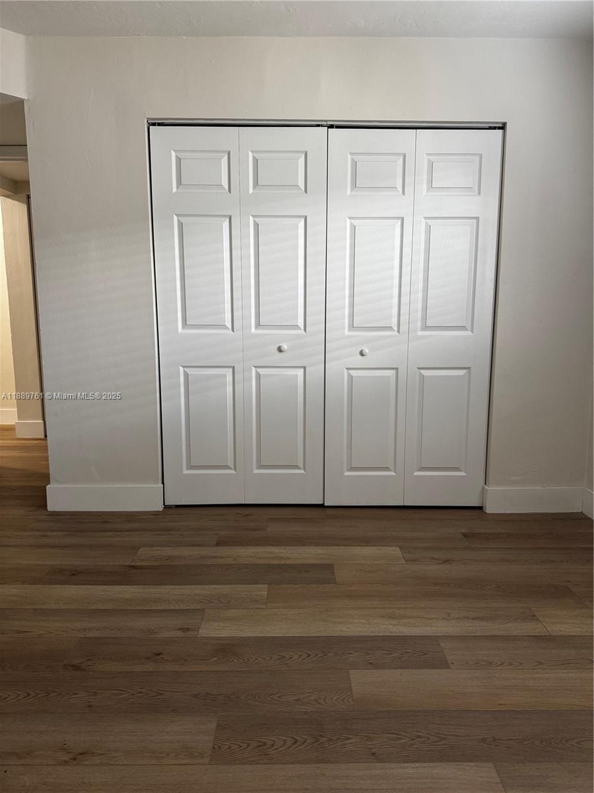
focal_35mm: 24
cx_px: 297
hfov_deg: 56.8
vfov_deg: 71.6
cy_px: 396
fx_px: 549
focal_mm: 6.76
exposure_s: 1/60
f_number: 1.78
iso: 250
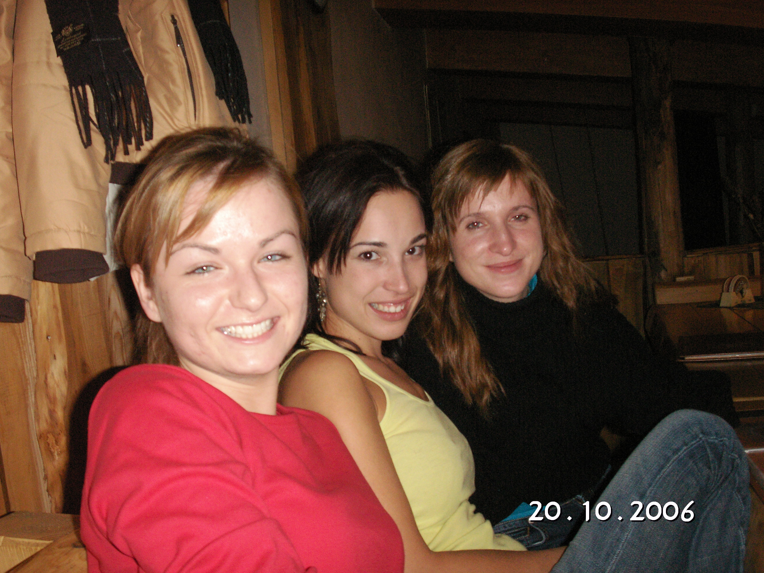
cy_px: 286
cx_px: 382
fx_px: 817
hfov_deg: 50.1
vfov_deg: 38.7
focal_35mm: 37
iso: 160
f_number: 3.5
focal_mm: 7.7
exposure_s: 1/40
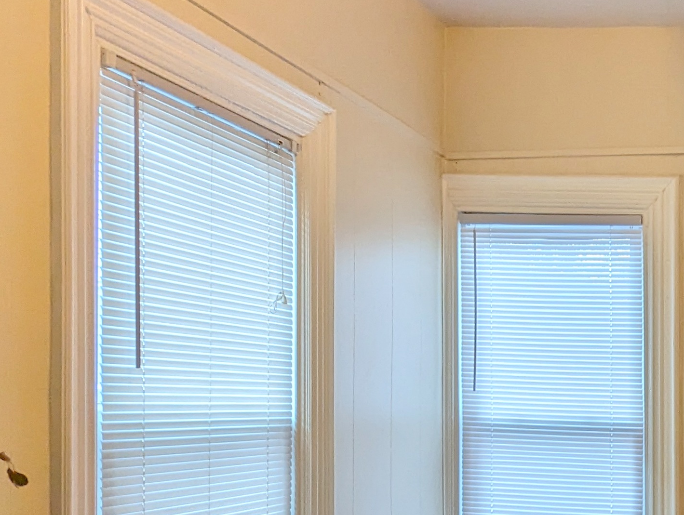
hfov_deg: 36.1
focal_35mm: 46
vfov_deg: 30.9
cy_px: 399
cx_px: 720
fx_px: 910
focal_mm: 2.35
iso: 96
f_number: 2.2
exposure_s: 1/123
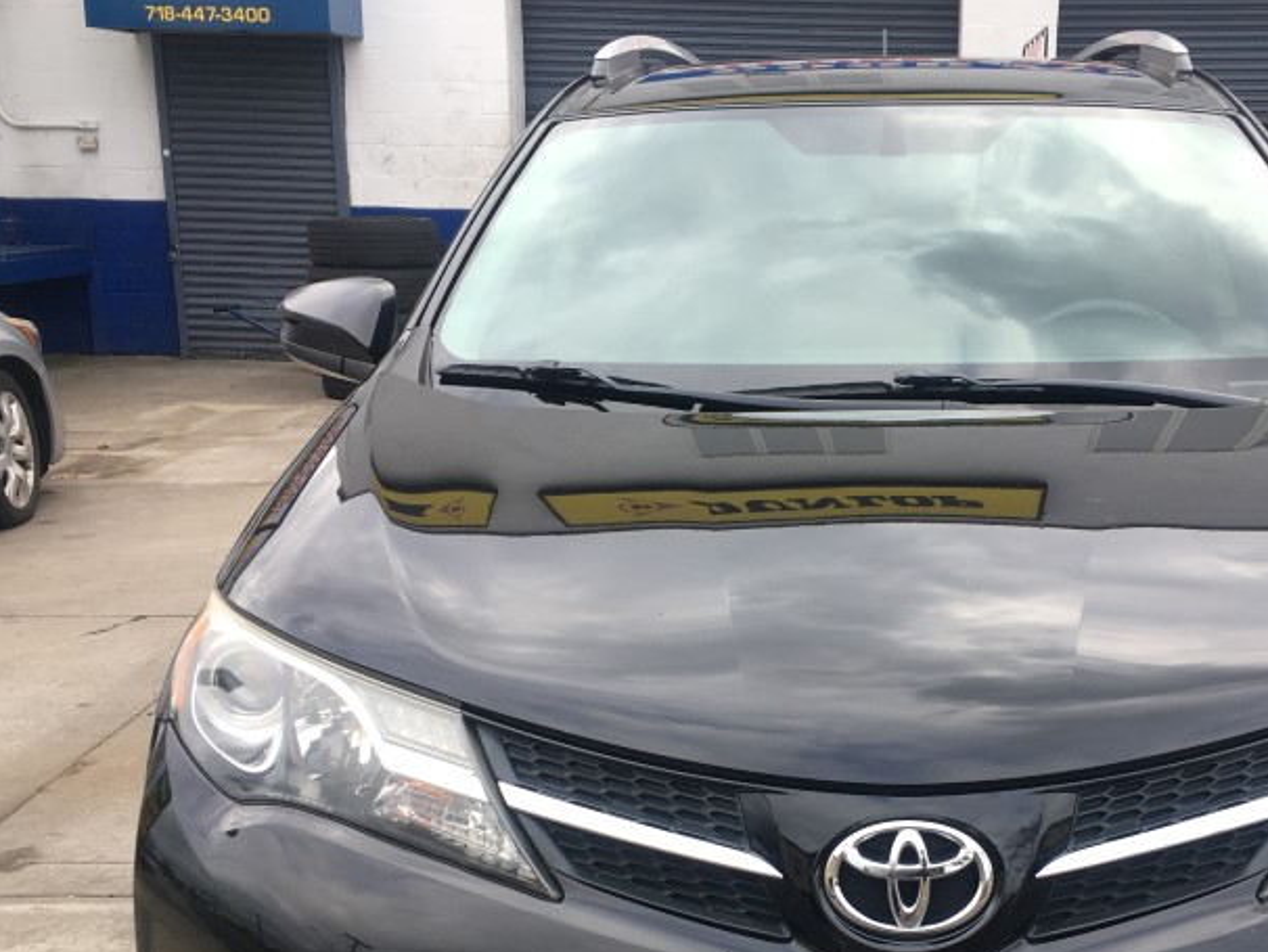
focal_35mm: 49
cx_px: 833
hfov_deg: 38.5
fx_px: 1796
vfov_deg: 29.2
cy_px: 730
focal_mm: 4.15
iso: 25
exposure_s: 1/223
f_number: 2.2
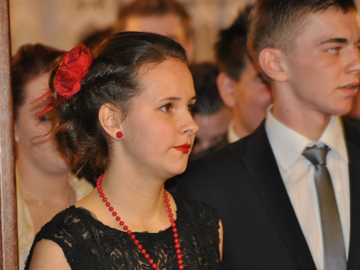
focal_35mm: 200
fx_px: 2080
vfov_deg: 7.4
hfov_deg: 9.9
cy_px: 135
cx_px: 194
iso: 800
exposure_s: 1/60
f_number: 2.8
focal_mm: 122
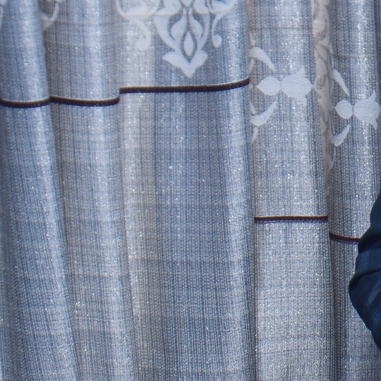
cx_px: 576
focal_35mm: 146
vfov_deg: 11.9
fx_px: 1823
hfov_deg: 11.4
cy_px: 135
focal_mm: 35
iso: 400
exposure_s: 1/125
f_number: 4.5
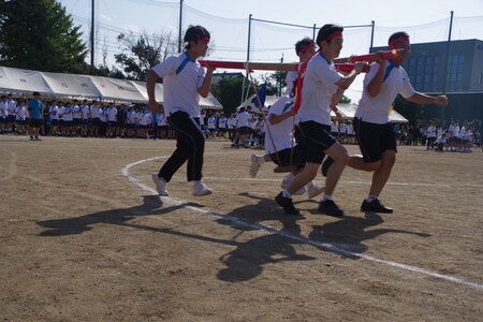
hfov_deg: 45.0
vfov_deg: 30.8
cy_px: 161
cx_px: 242
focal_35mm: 44
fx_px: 584
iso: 100
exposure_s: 1/400
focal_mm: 29
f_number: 8
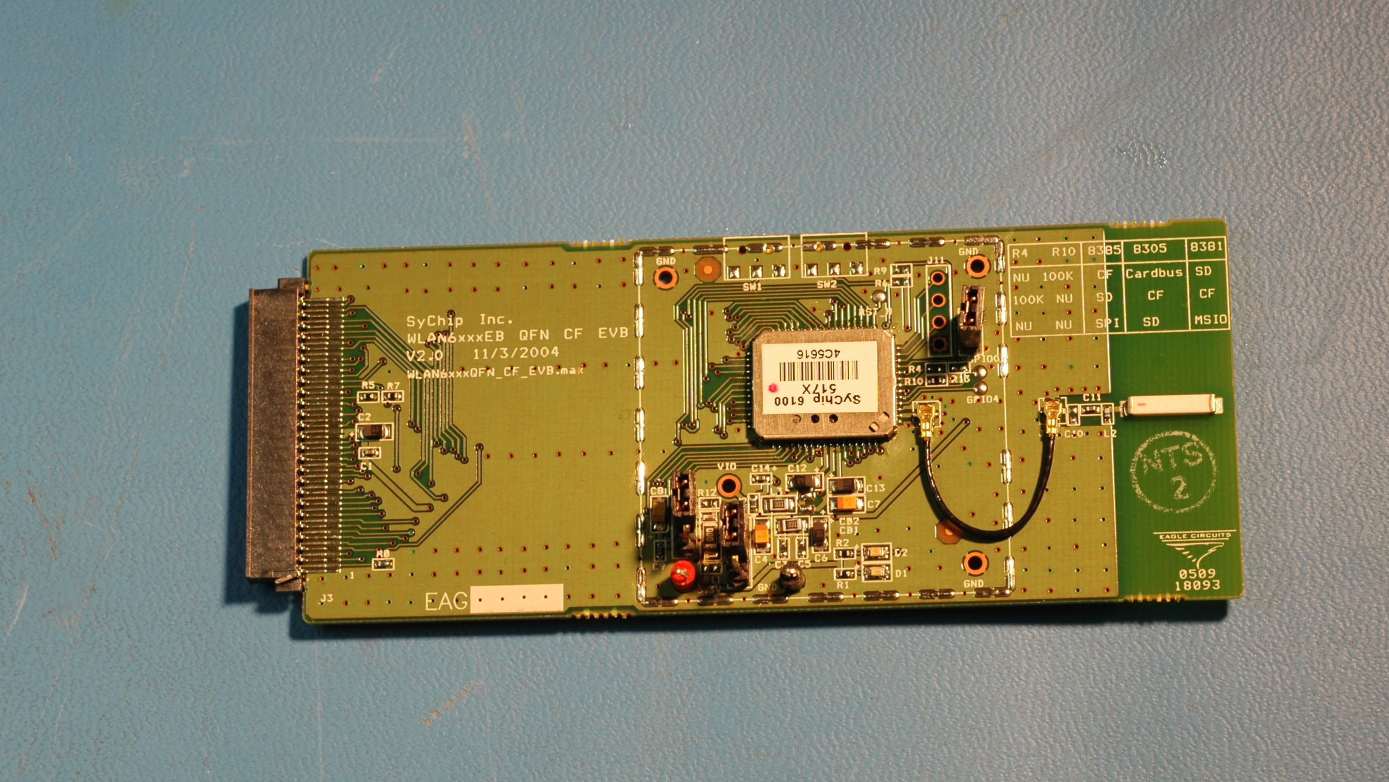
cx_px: 710
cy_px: 434
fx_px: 3757
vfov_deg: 11.9
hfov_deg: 20.9
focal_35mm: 102
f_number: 13
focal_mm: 60
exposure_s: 1/25
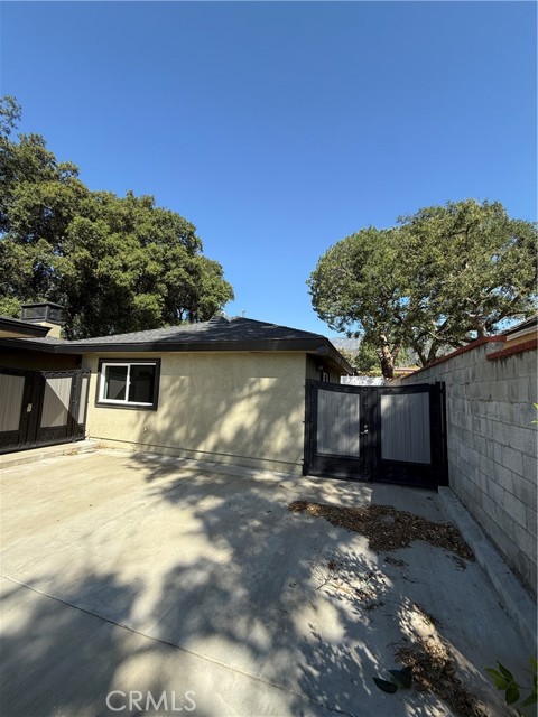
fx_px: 290
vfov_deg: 102.1
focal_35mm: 14
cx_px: 269
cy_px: 358
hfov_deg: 85.7
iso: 50
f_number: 2.2
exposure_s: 1/1033
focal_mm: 2.22
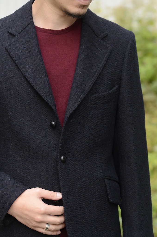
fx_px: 838
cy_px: 118
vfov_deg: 16.1
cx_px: 78
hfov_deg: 10.7
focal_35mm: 128
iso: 400
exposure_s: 1/160
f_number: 2.2
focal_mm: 85
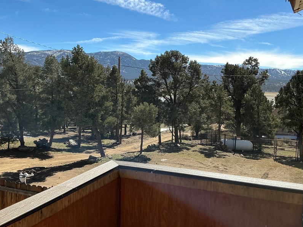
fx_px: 315
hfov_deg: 51.3
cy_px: 103
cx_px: 143
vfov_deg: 39.6
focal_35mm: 36
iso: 25
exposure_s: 1/2141
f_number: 1.8
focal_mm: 3
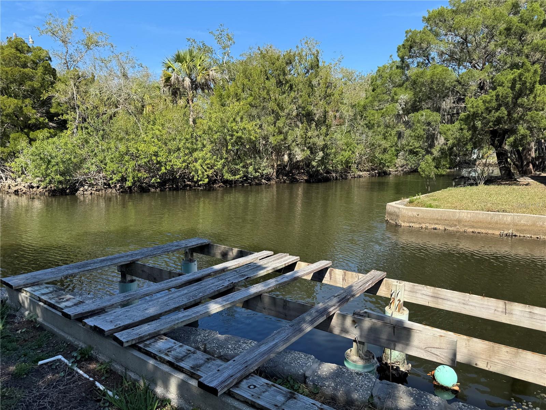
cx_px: 273
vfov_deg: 56.8
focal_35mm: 24
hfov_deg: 71.6
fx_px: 379
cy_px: 205
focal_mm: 6.76
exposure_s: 1/2105
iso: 80
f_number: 1.78
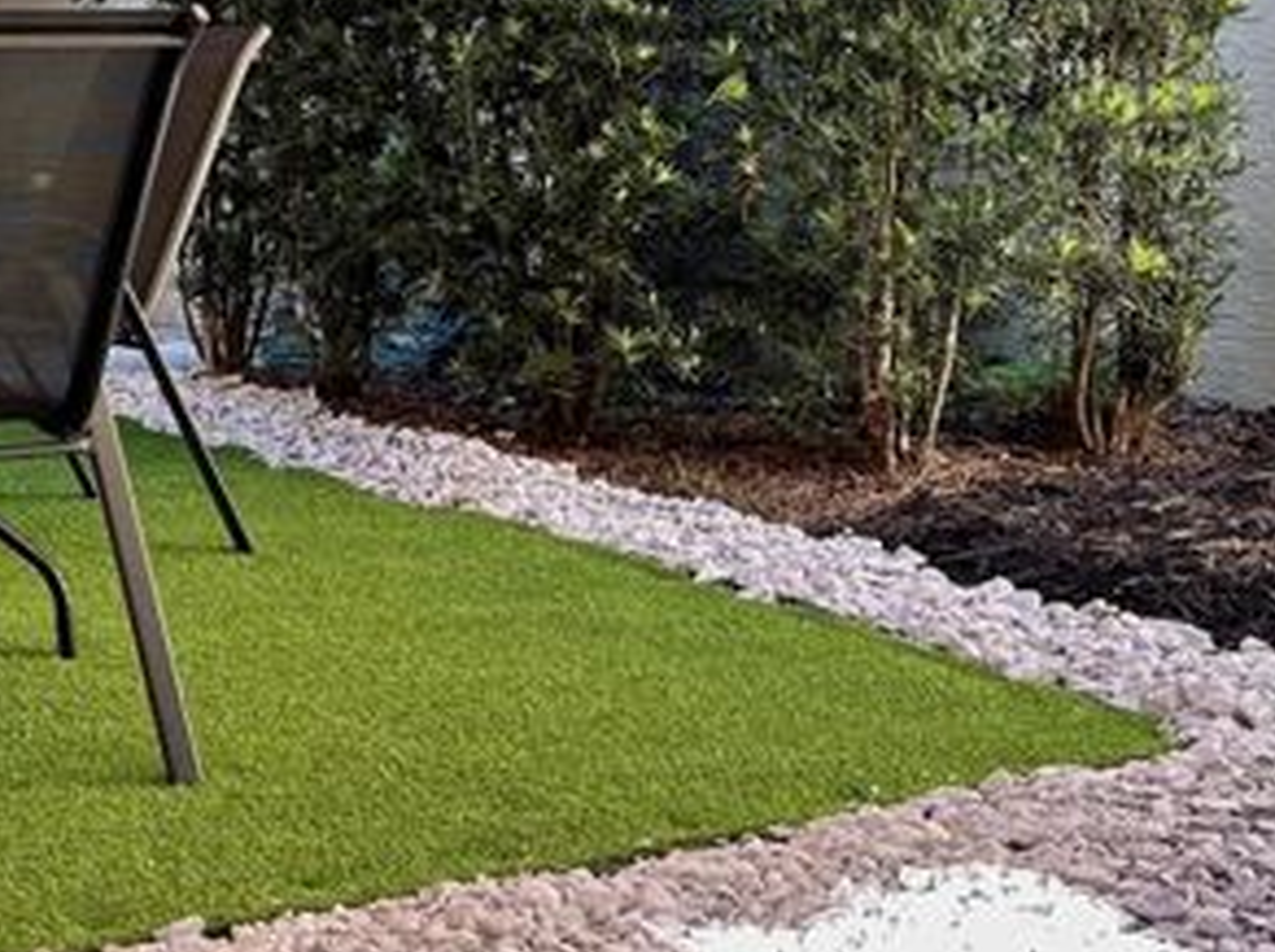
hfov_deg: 30.1
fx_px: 2133
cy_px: 118
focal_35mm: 58
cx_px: -107
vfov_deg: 24.5
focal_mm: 6.86
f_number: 1.78
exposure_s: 1/179
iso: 64
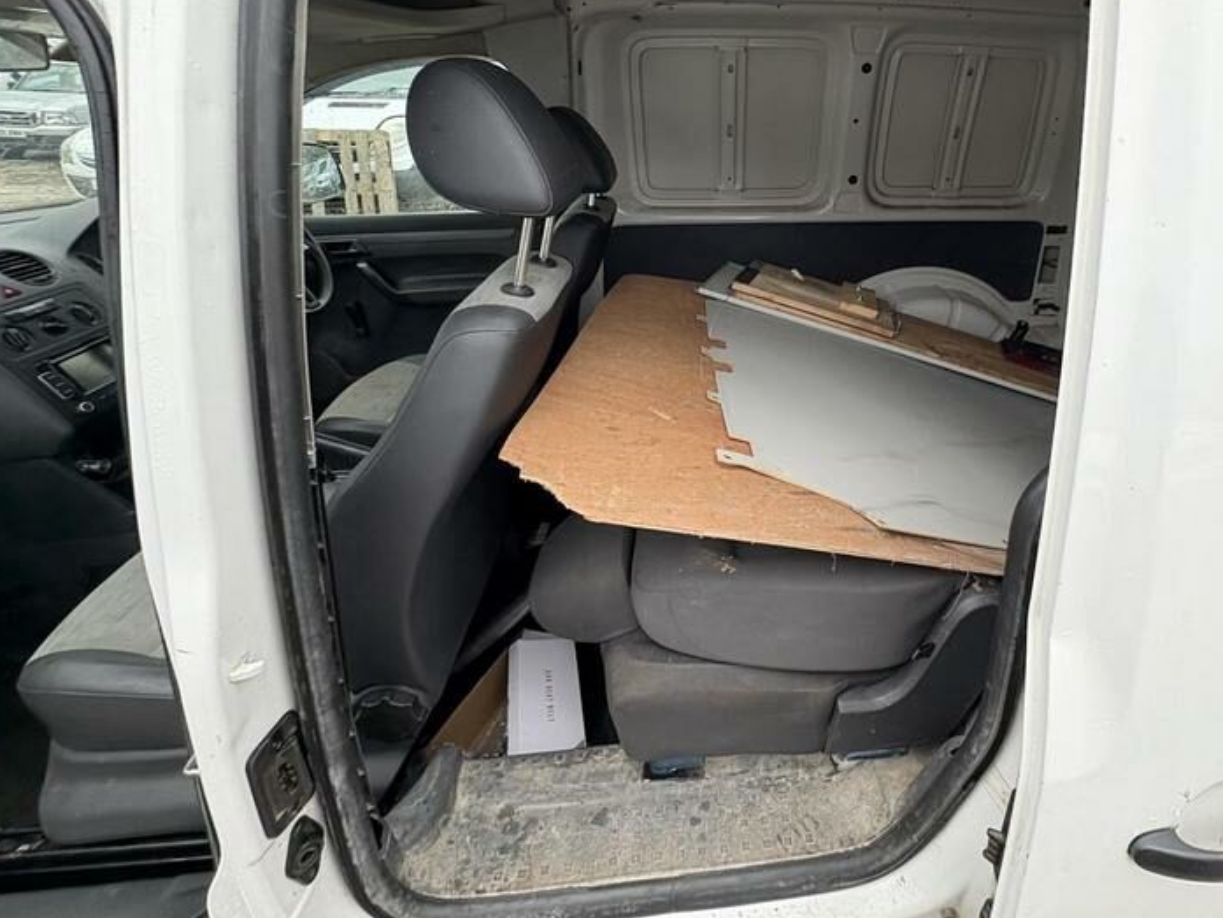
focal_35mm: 18
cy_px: 342
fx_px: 636
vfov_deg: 70.4
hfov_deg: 86.1
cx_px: 763
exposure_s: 1/136
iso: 125
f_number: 2.2
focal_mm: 2.22
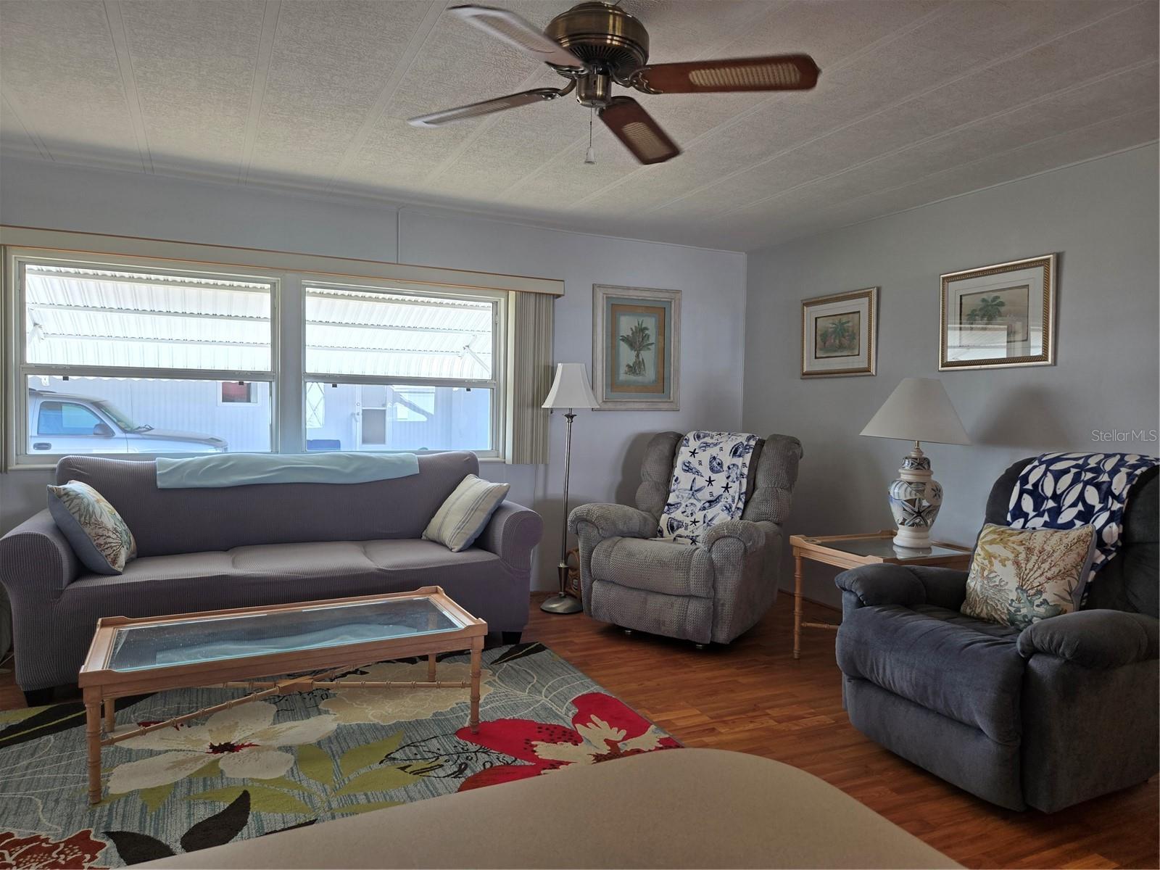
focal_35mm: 23
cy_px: 435
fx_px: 771
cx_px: 580
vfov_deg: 58.9
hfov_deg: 73.9
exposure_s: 1/120
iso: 50
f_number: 1.8
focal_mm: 5.4
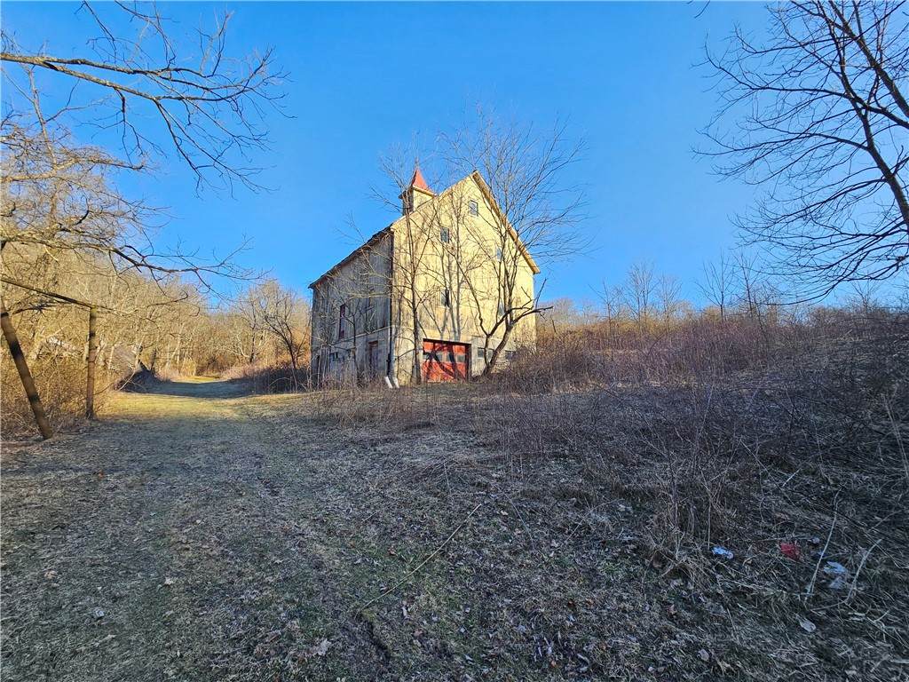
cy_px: 341
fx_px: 341
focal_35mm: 13
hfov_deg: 106.2
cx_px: 454
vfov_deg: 89.9
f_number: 2.2
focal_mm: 2.2
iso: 50
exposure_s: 1/598
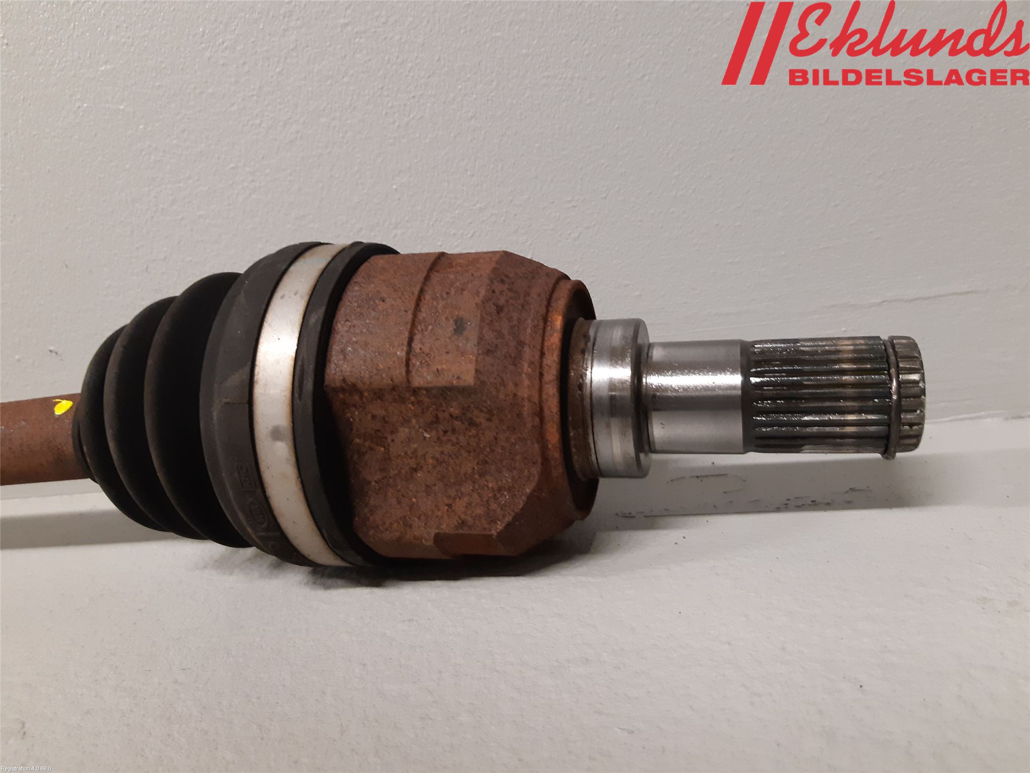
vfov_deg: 53.1
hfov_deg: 67.3
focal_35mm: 26
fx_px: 774
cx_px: 515
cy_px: 386
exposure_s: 1/50
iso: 250
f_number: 1.7
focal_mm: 3.93
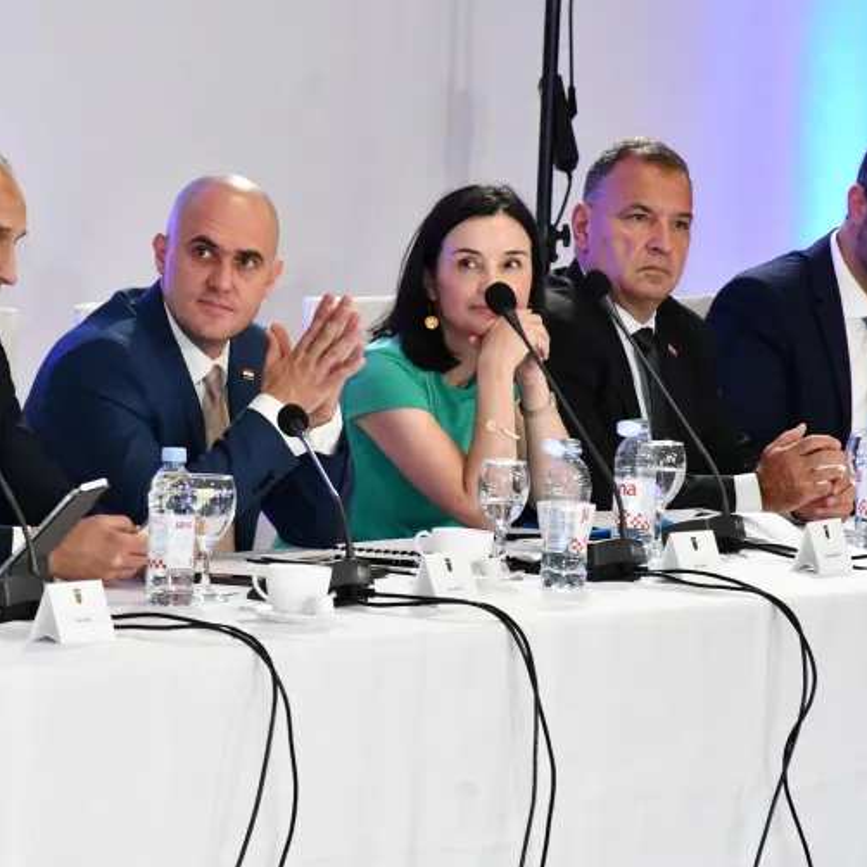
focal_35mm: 270
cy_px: 434
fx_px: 7651
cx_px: 378
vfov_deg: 6.5
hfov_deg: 6.5
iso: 2500
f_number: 9
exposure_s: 1/80
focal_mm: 140
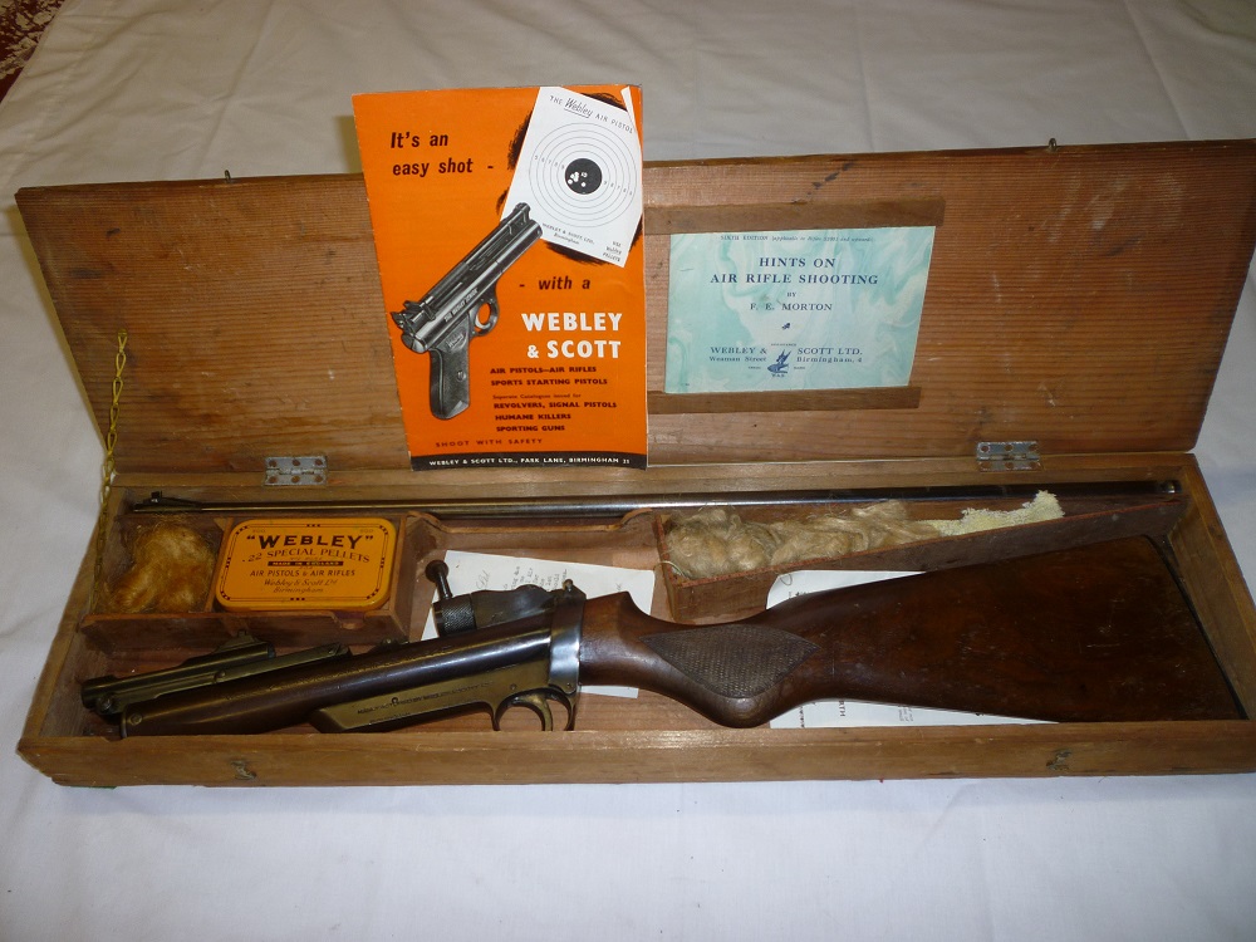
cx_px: 628
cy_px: 471
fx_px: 1052
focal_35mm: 29
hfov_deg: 61.7
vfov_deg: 48.2
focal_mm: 5.2
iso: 100
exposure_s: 1/30
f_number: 3.3
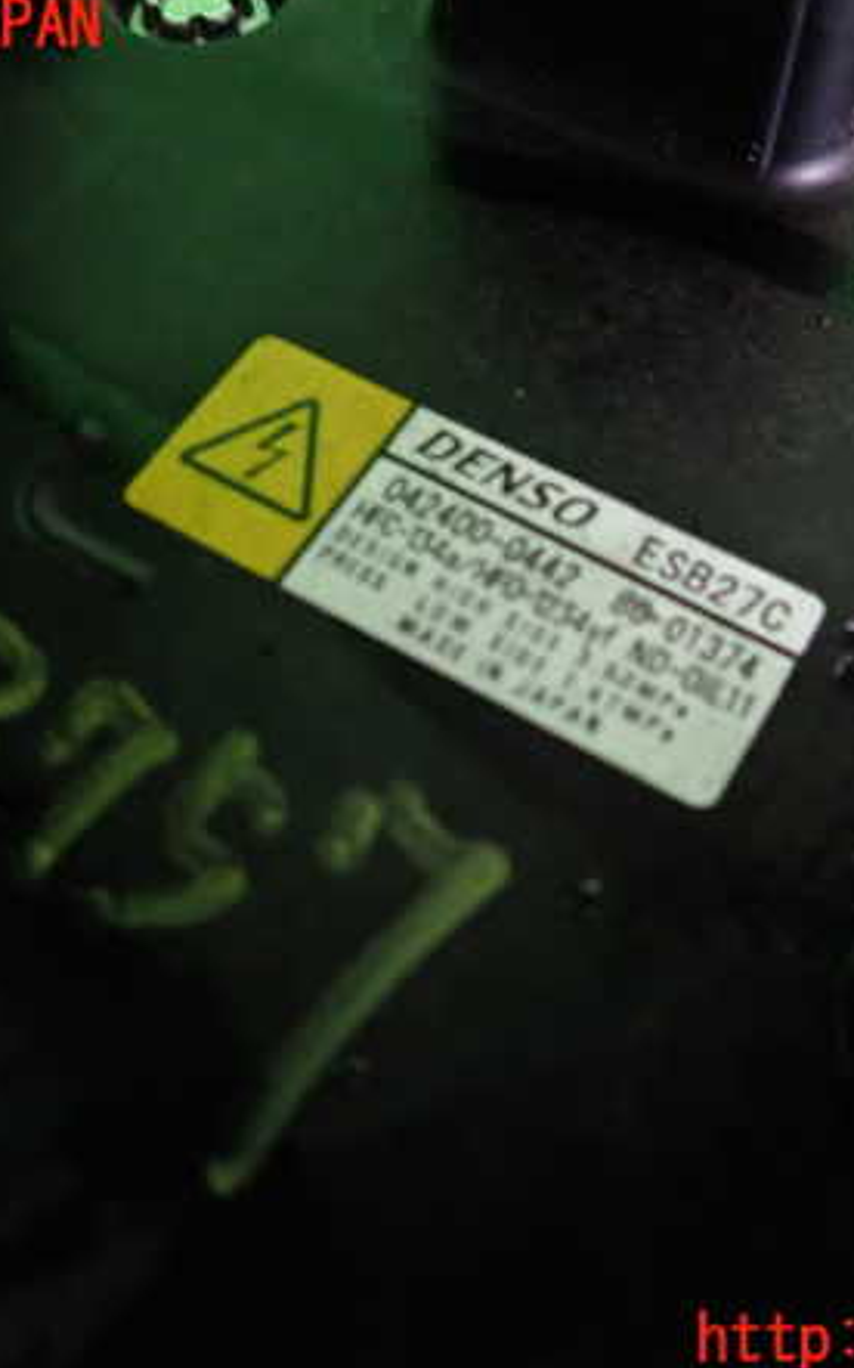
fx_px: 1341
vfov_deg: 54.0
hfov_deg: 35.3
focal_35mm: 36
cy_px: 684
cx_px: 467
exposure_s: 1/30
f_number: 2
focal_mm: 4.5
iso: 400
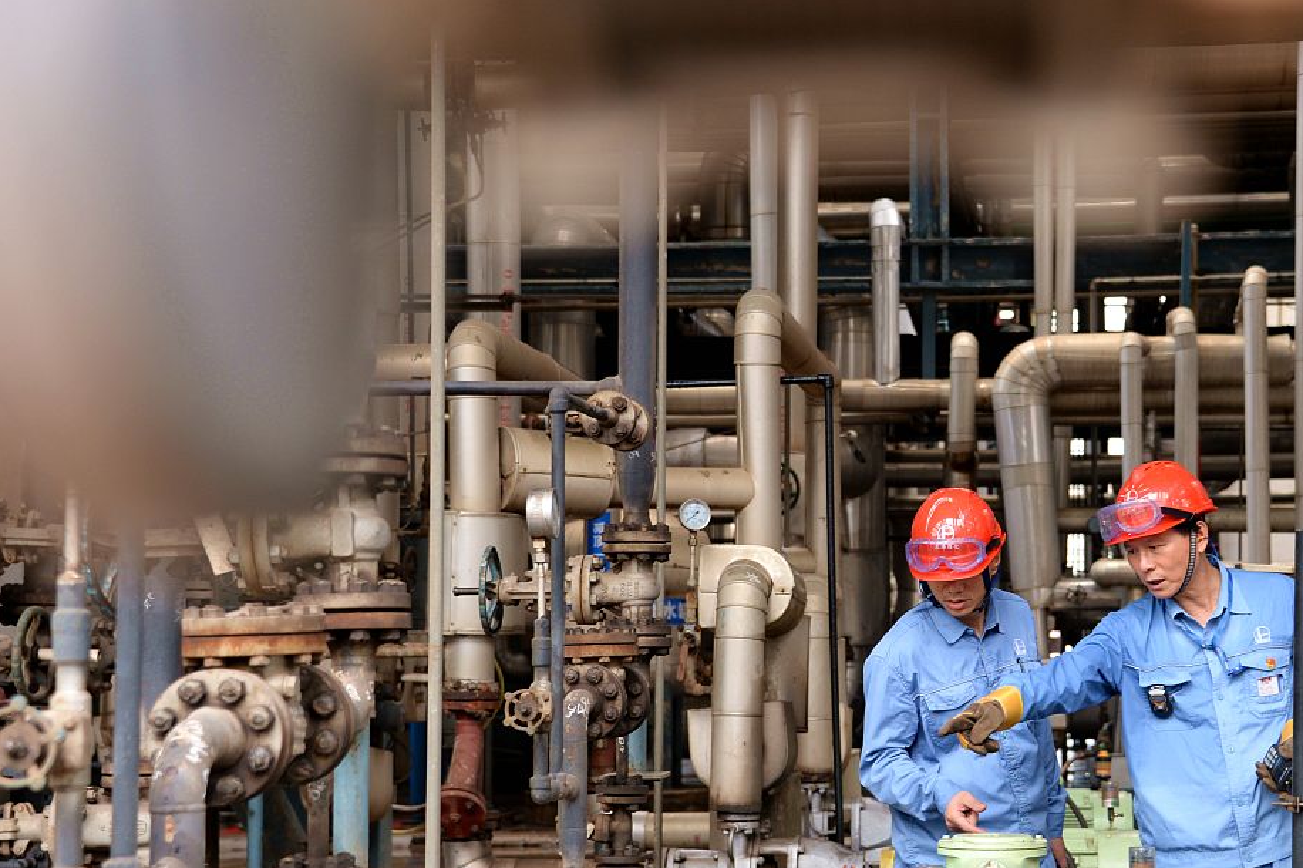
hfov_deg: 26.5
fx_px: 2750
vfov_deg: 17.9
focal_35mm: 76
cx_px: 849
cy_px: 517
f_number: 4.5
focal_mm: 58
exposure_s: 1/60
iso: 640
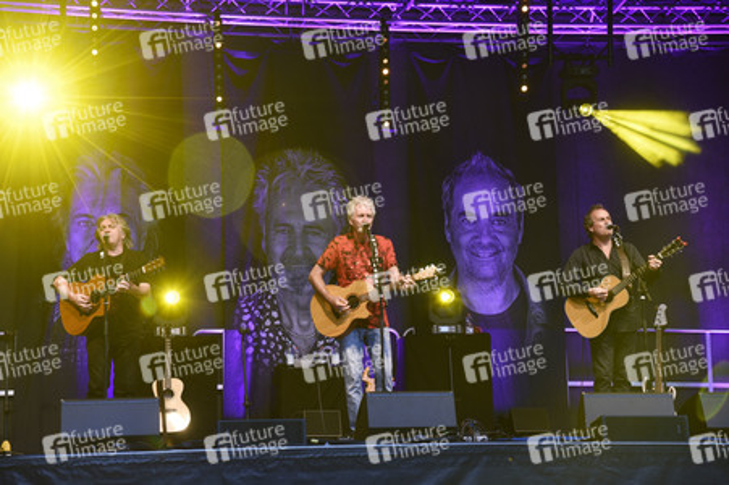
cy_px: 242
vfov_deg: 17.5
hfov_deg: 26.0
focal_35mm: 78
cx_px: 364
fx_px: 1578
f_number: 6.3
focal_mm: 78
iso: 1250
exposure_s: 1/125
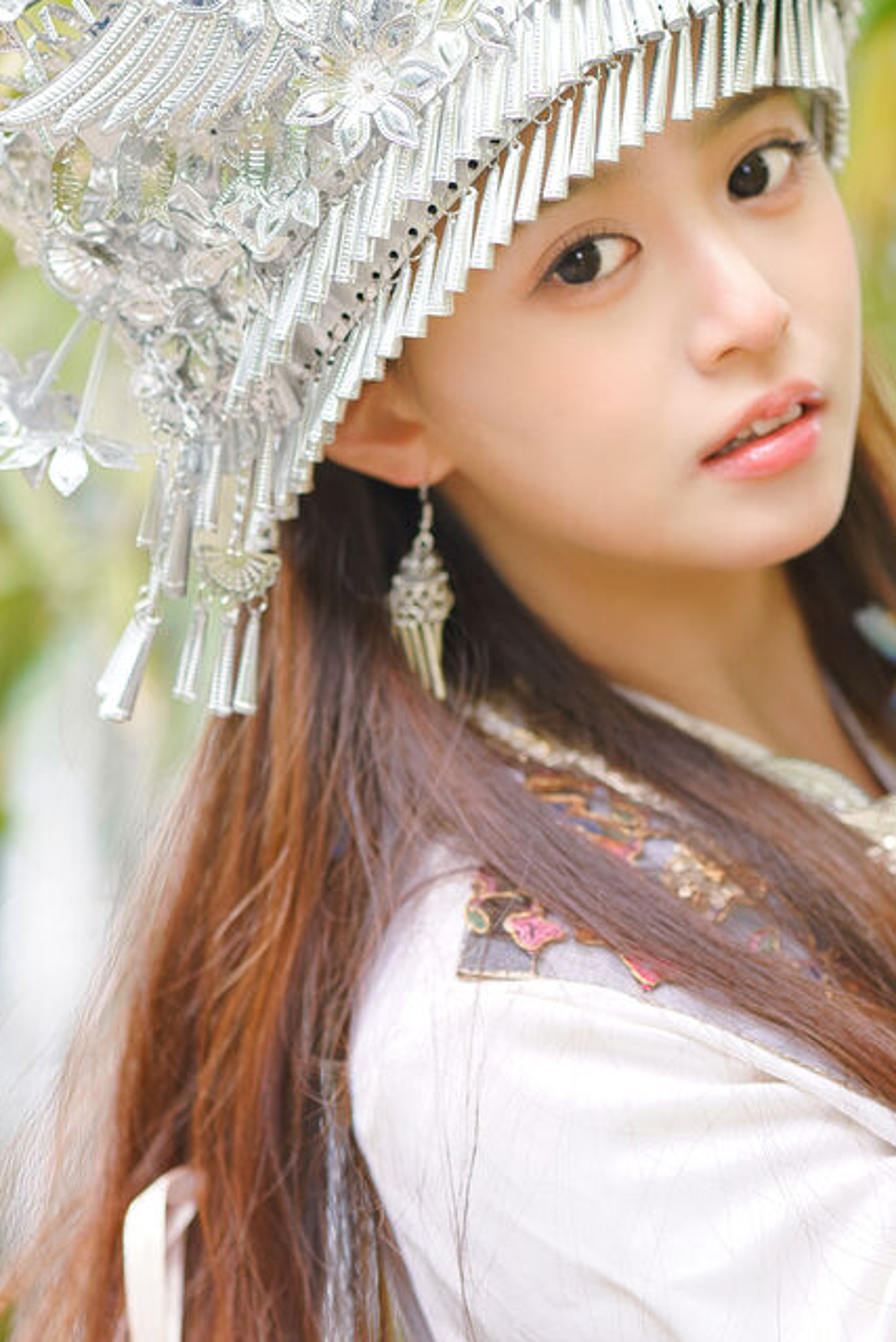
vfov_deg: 8.6
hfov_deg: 5.7
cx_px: 791
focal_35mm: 239
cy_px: 563
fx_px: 8917
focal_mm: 85
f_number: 1.4
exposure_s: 1/800
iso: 100
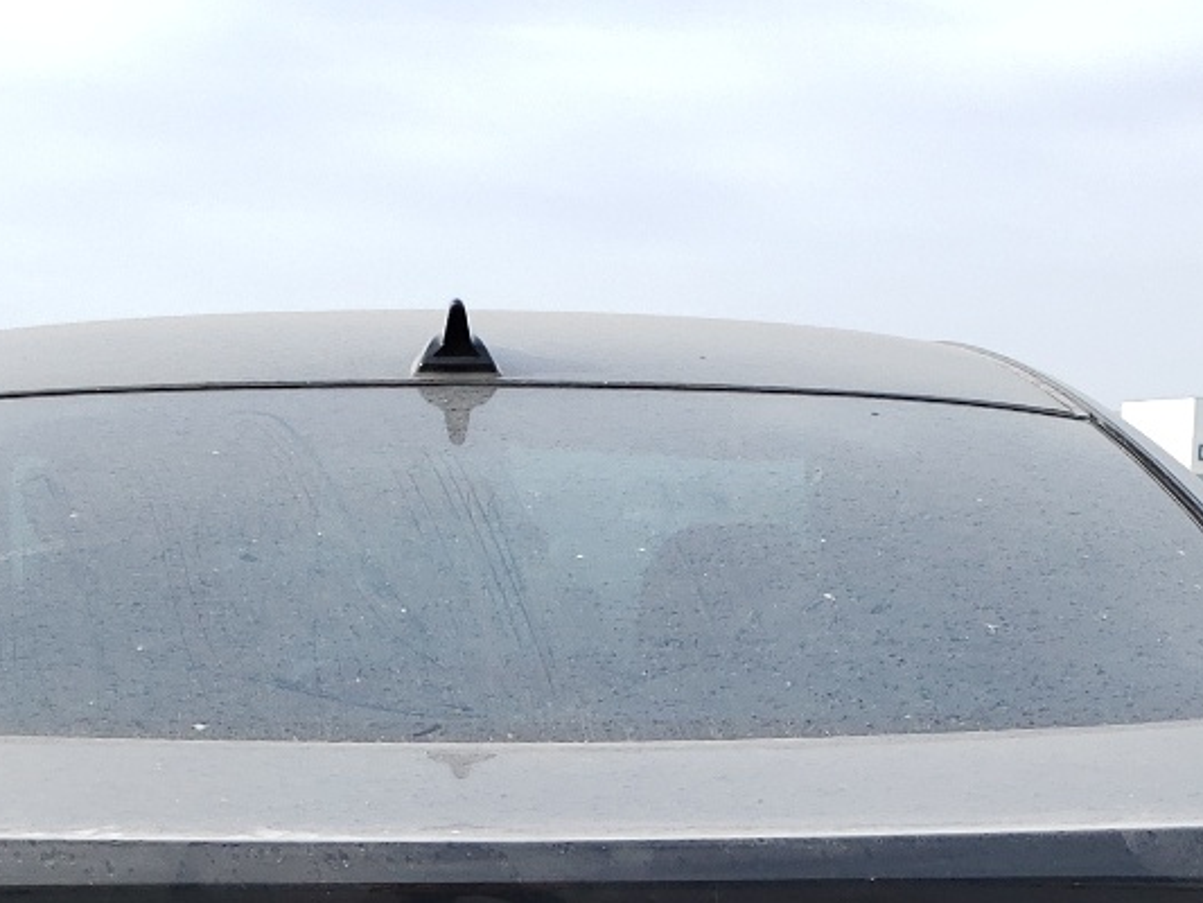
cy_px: 1341
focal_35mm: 78
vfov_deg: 17.1
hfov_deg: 25.0
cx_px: 582
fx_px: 2711
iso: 50
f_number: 1.5
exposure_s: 1/909
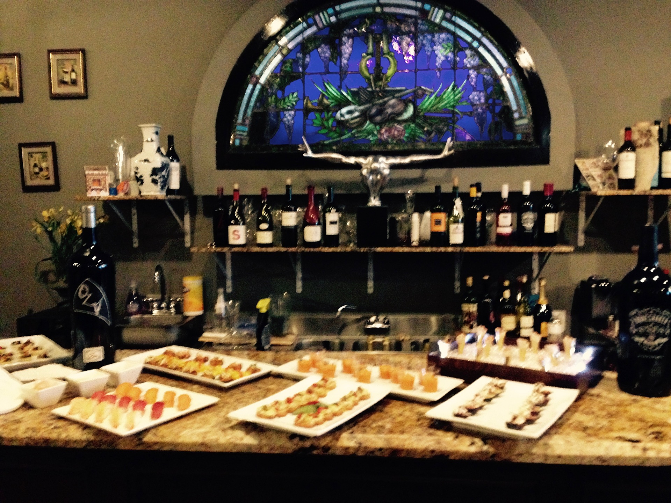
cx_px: 336
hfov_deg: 55.4
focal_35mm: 33
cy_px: 252
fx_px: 640
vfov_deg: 42.9
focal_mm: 4.12
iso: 800
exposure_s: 1/15
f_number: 2.4
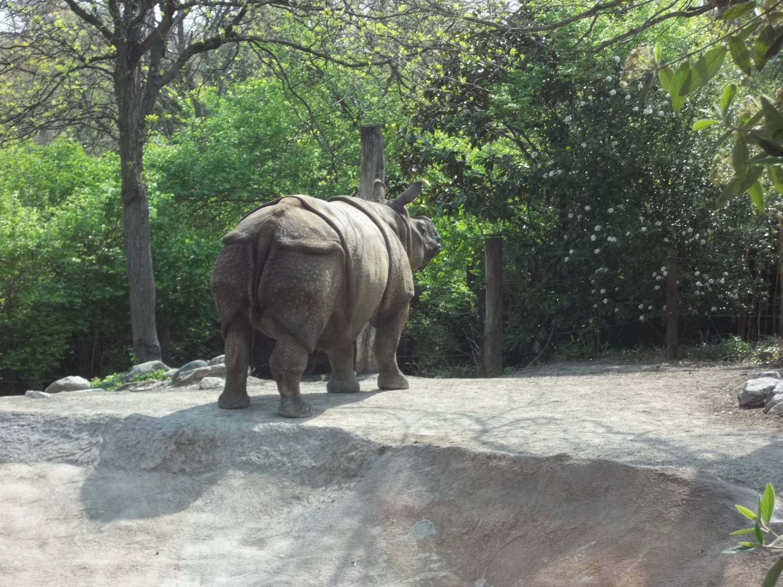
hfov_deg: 20.4
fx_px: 2171
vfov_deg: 15.4
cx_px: 392
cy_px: 294
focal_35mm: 96
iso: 64
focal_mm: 17.1
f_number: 5.2
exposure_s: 1/160
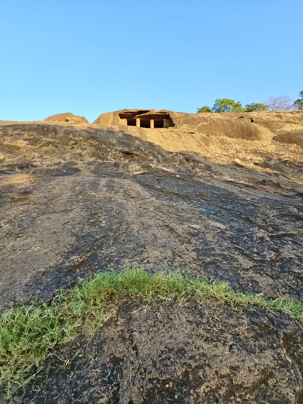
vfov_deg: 106.2
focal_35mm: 13
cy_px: 202
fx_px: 152
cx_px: 152
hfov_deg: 89.9
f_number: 2.2
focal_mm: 2.2
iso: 50
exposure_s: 1/279
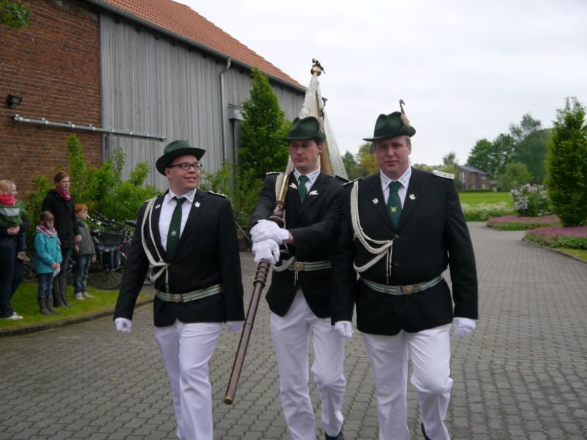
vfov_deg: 31.5
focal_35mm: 46
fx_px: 780
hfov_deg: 41.2
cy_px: 220
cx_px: 294
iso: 400
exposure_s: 1/125
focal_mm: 23
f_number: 4.4
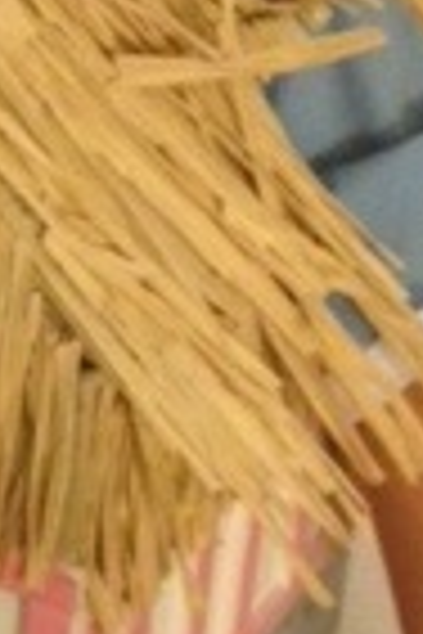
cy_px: 252
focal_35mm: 165
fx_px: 2908
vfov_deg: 12.4
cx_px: -194
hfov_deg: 8.2
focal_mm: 4.28
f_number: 2.4
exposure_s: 1/20
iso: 320
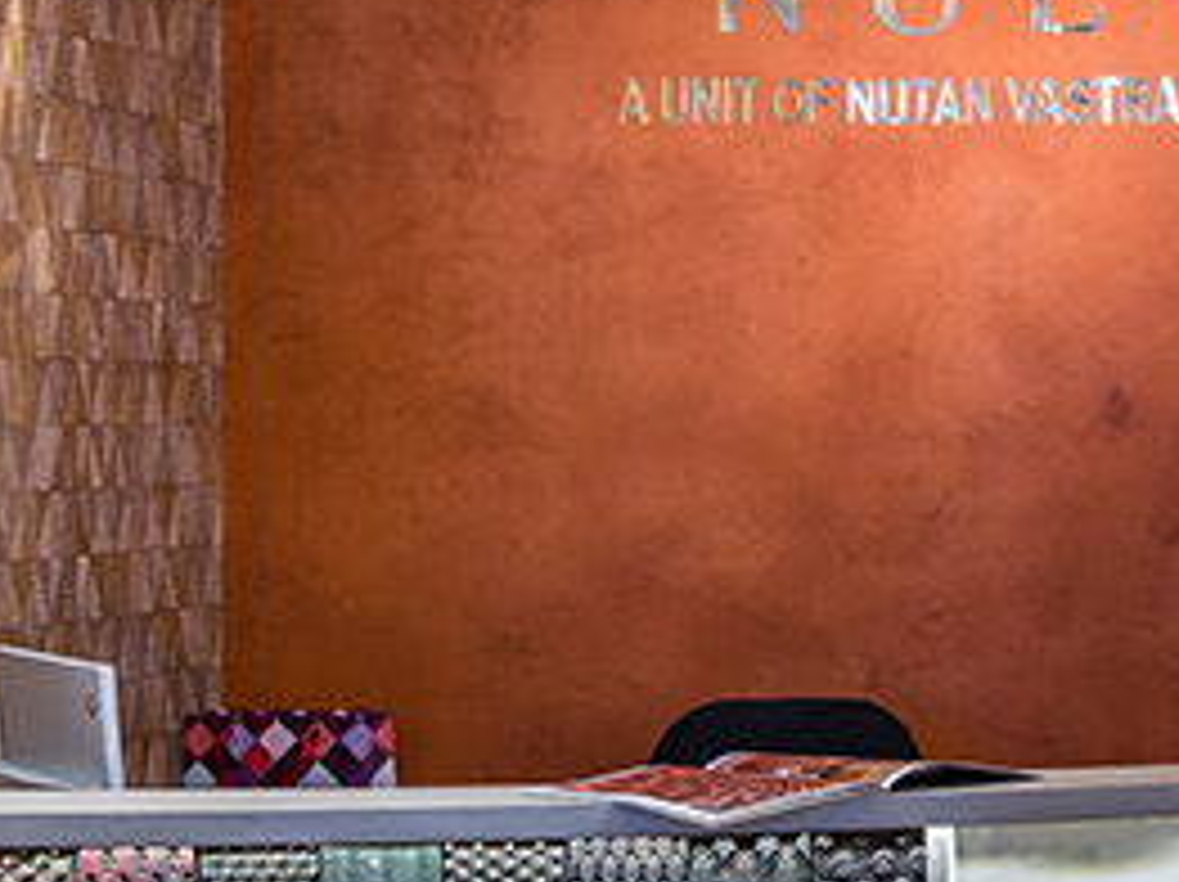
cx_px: 1800
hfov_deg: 15.1
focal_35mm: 120
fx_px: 4083
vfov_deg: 12.3
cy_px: 475
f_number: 9
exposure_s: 1/5
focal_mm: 17
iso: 100
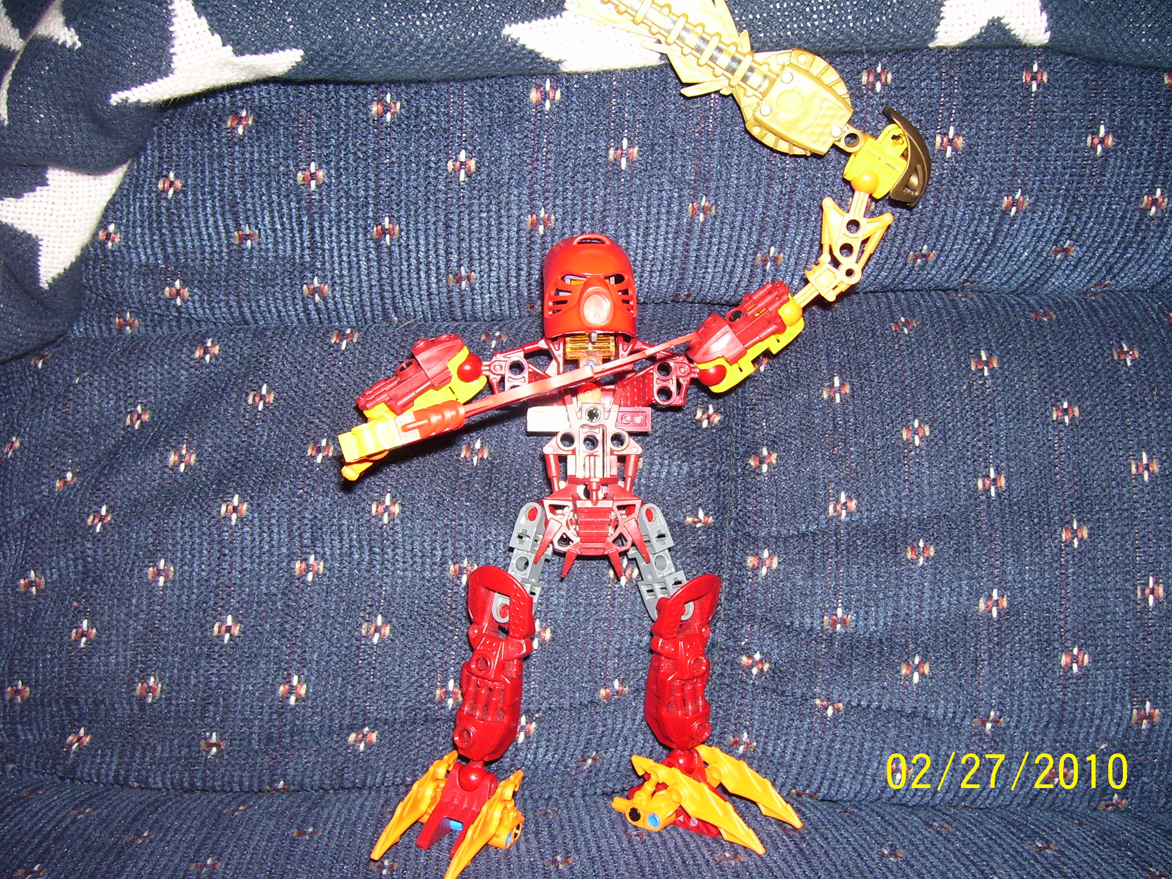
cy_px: 440
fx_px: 1151
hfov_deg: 54.0
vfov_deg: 41.8
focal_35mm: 34
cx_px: 586
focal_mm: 5.6
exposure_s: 1/60
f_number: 2.7
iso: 125
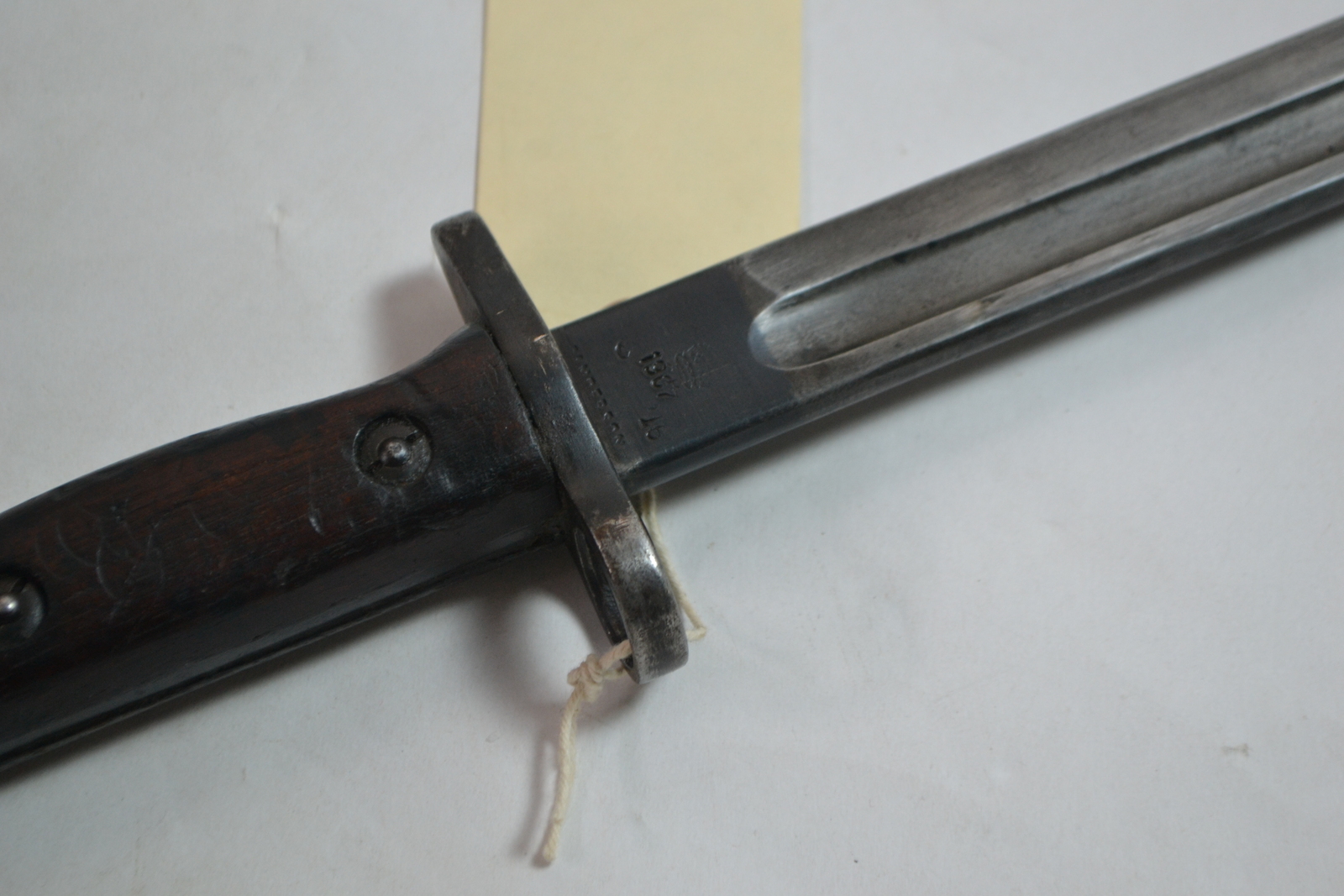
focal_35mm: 82
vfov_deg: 16.6
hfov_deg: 24.6
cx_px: 672
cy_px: 448
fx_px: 3080
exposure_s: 1/15
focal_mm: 55
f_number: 5.6
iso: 640
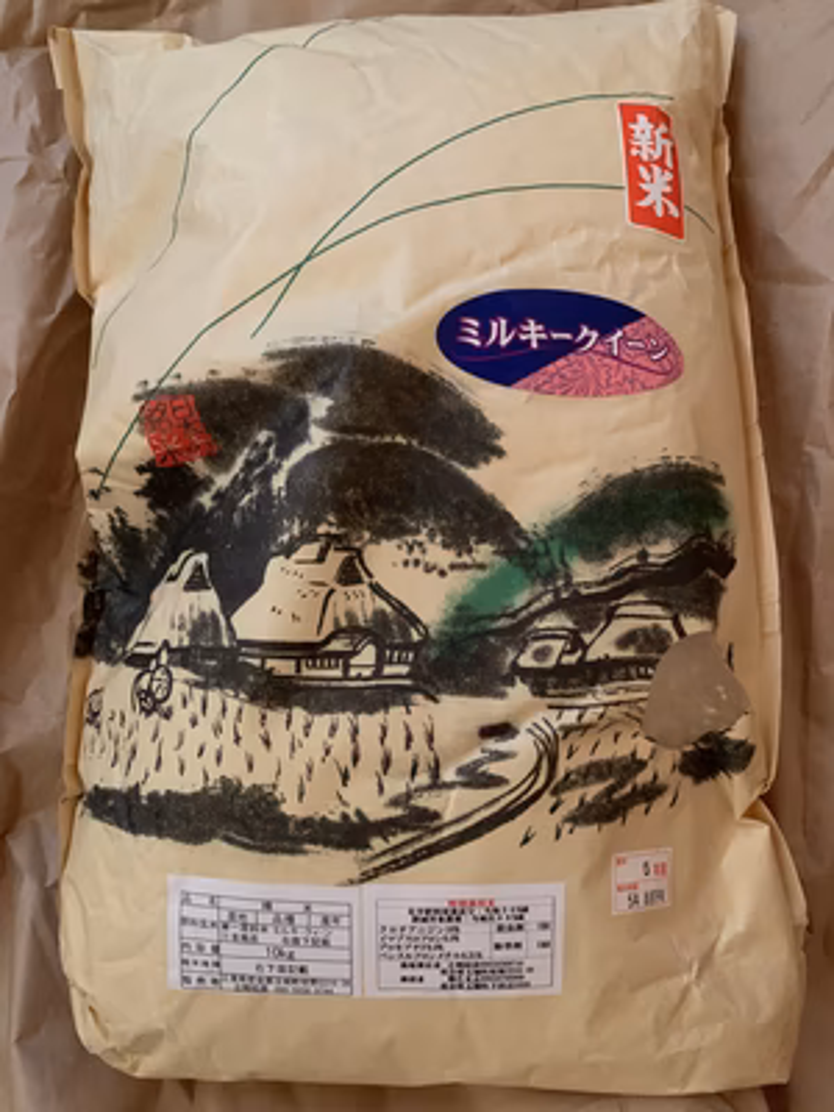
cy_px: 556
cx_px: 417
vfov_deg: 67.3
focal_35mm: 26
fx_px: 835
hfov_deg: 53.1
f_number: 1.8
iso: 640
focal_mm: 4.25
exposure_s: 1/30
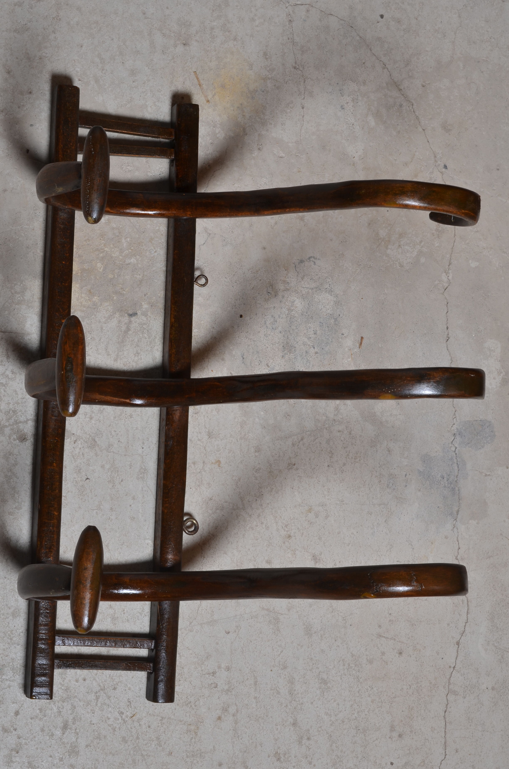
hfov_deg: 18.1
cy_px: 384
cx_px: 254
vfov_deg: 27.0
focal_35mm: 75
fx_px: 1598
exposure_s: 1/125
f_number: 14
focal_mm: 50
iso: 100
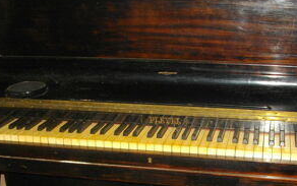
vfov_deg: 23.7
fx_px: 437
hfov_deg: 37.4
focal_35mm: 54
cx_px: 170
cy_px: 143
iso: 200
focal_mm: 5.7
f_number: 2.9
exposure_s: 1/50
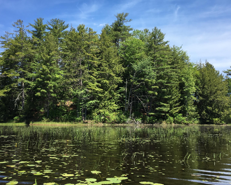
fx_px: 253
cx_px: 112
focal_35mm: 37
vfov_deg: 40.1
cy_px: 89
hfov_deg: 49.1
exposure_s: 1/864
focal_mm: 4.15
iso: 25
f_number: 2.2
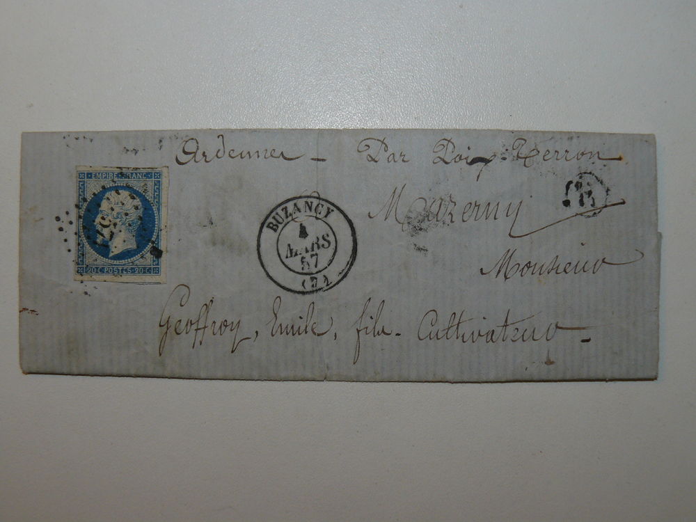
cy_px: 261
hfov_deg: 51.4
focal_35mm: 36
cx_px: 348
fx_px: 724
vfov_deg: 39.7
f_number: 4
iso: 100
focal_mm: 6
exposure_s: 1/30
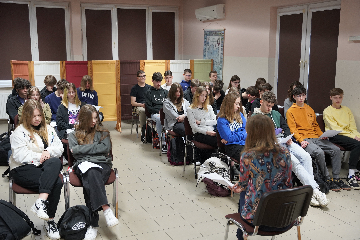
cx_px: 180
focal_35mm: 41
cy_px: 120
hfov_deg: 47.7
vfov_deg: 32.9
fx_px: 407
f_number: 4
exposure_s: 1/160
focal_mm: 40.7
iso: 1600
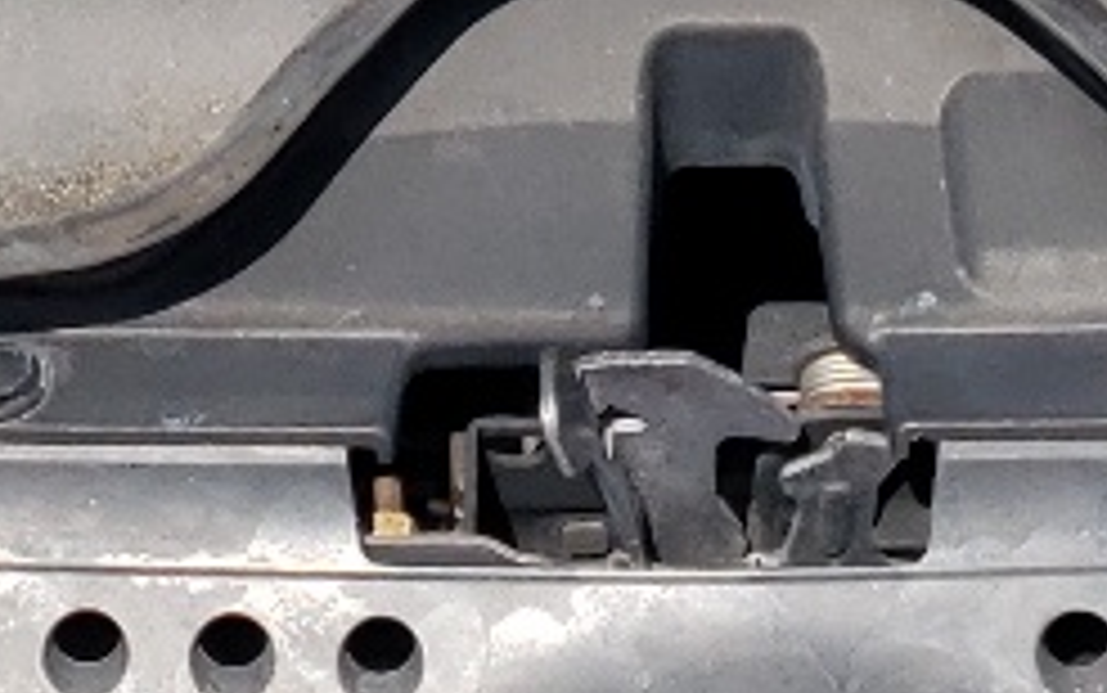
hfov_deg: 11.7
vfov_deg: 6.7
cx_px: 680
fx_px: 5403
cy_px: -1269
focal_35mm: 179
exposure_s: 1/3333
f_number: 1.5
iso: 50
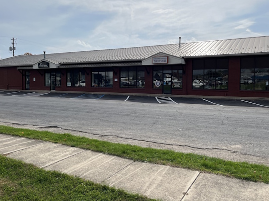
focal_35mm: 29
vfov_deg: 48.1
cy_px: 90
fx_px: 225
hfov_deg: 61.7
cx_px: 138
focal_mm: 5.1
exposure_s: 1/9091
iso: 50
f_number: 1.6
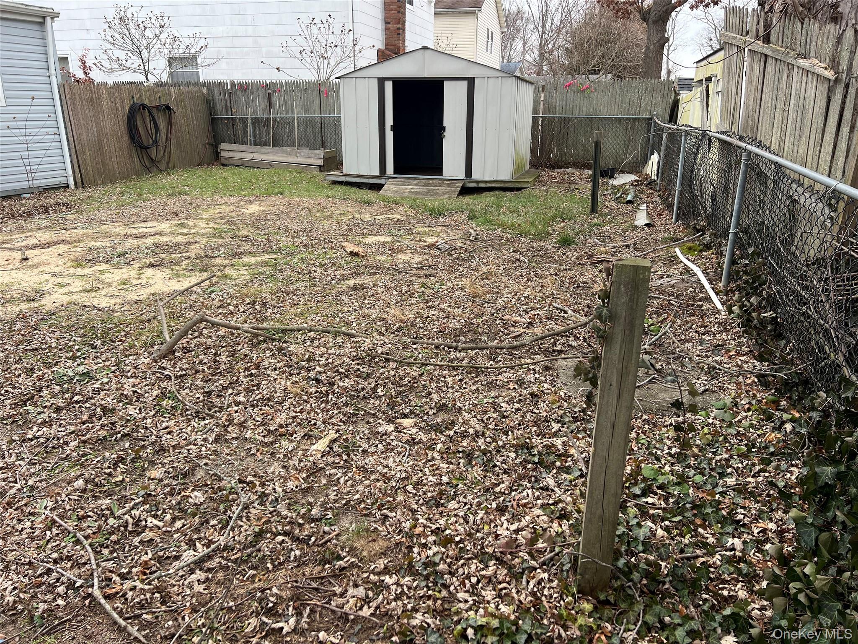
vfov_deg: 53.1
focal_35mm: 26
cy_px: 322
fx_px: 644
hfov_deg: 67.3
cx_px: 429
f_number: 1.5
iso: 40
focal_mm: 5.7
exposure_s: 1/179
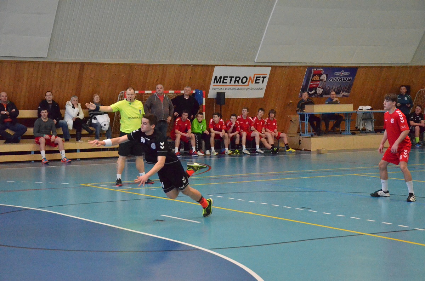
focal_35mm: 78
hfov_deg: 26.0
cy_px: 140
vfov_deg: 17.4
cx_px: 212
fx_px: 919
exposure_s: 1/1000
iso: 6400
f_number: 6.3
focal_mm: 52
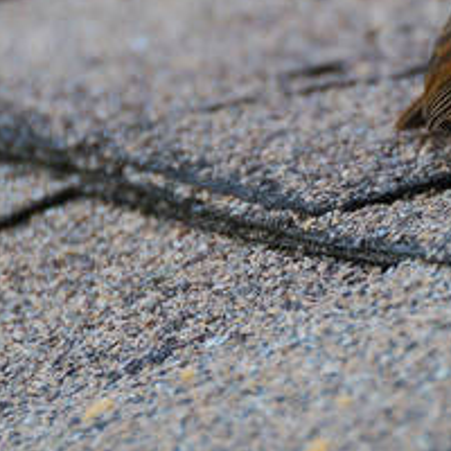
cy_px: 7
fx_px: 13134
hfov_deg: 2.0
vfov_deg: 2.0
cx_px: 586
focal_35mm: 891
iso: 400
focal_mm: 200
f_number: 5.6
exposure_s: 1/320
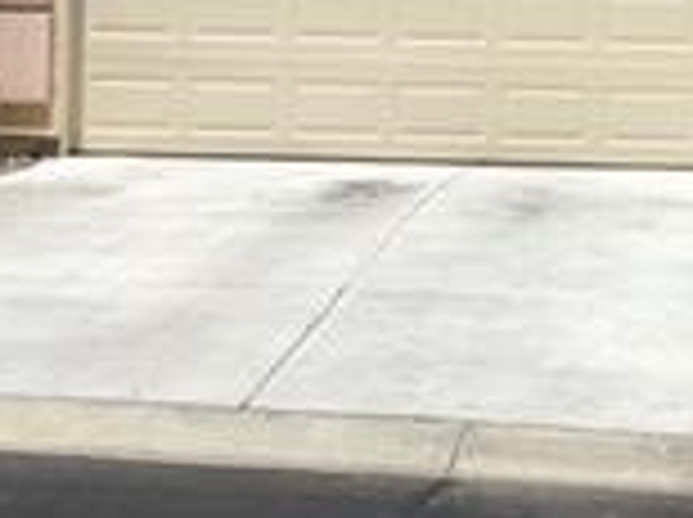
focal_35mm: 151
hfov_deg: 12.9
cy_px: -198
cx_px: 702
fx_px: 3018
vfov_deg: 9.6
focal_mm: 4.15
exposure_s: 1/2849
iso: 25
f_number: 2.2
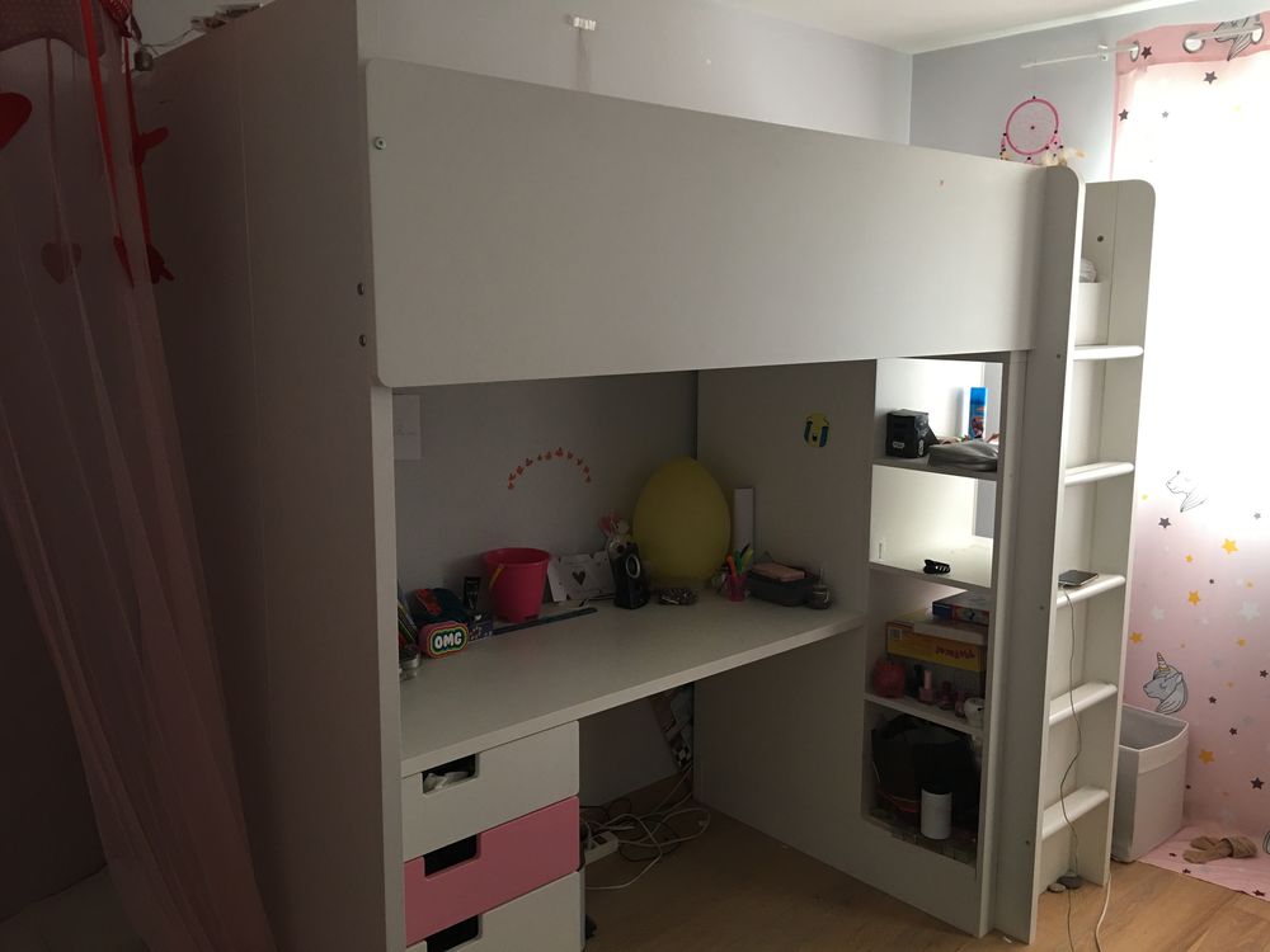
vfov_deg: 48.2
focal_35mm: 29
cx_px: 635
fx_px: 1064
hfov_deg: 61.7
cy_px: 476
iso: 80
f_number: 2.2
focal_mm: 4.15
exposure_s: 1/17
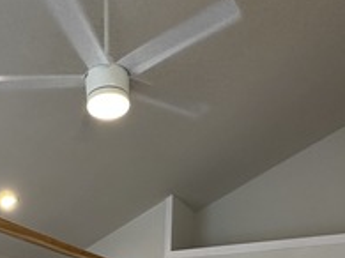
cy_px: 385
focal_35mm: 46
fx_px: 458
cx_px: 94
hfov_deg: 40.3
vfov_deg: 24.6
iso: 250
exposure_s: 1/120
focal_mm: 2.22
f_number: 2.2
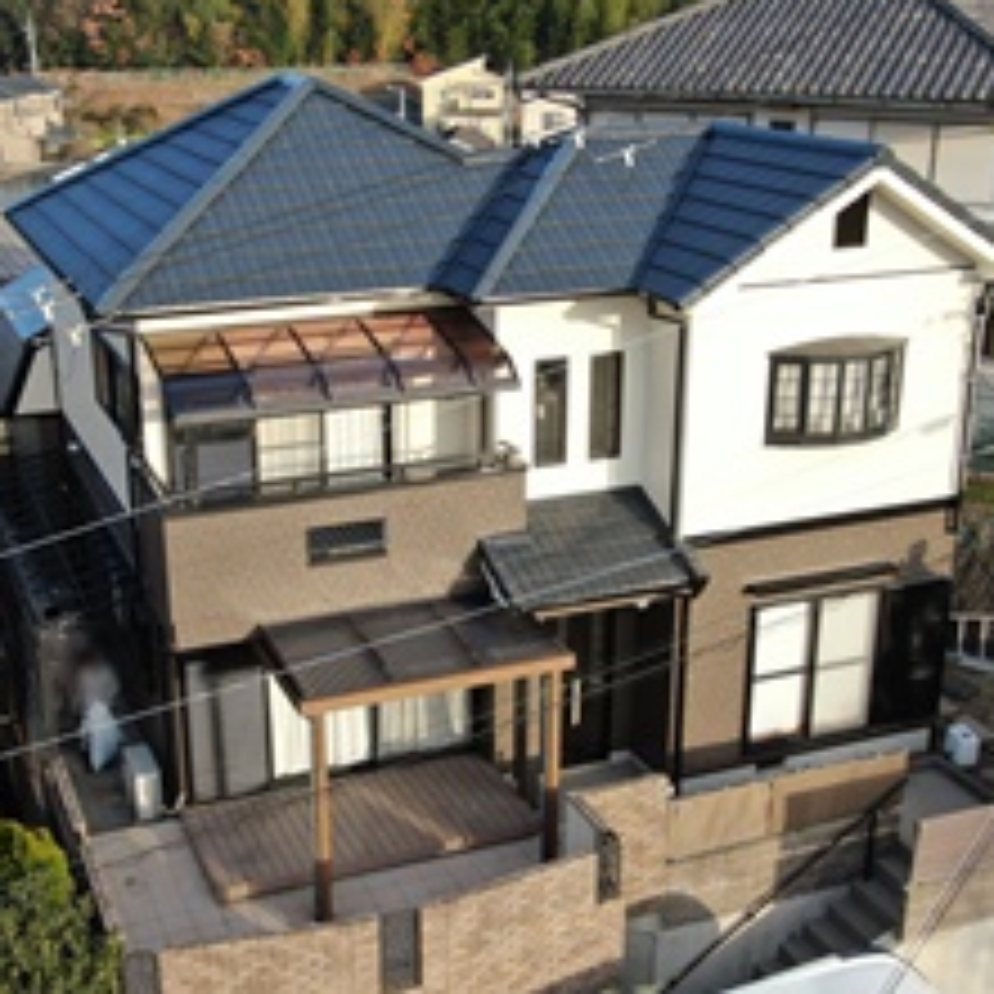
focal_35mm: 49
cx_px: 436
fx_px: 1592
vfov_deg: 34.7
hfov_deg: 34.6
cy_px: 522
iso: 100
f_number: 3.3
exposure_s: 1/240
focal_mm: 5.94
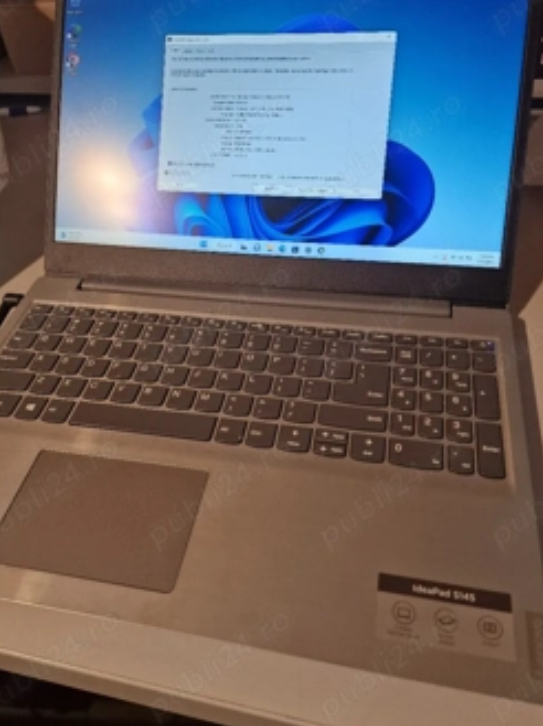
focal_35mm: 28
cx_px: 263
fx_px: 587
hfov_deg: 49.7
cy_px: 346
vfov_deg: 63.5
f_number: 1.8
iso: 250
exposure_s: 1/100
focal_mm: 6.4
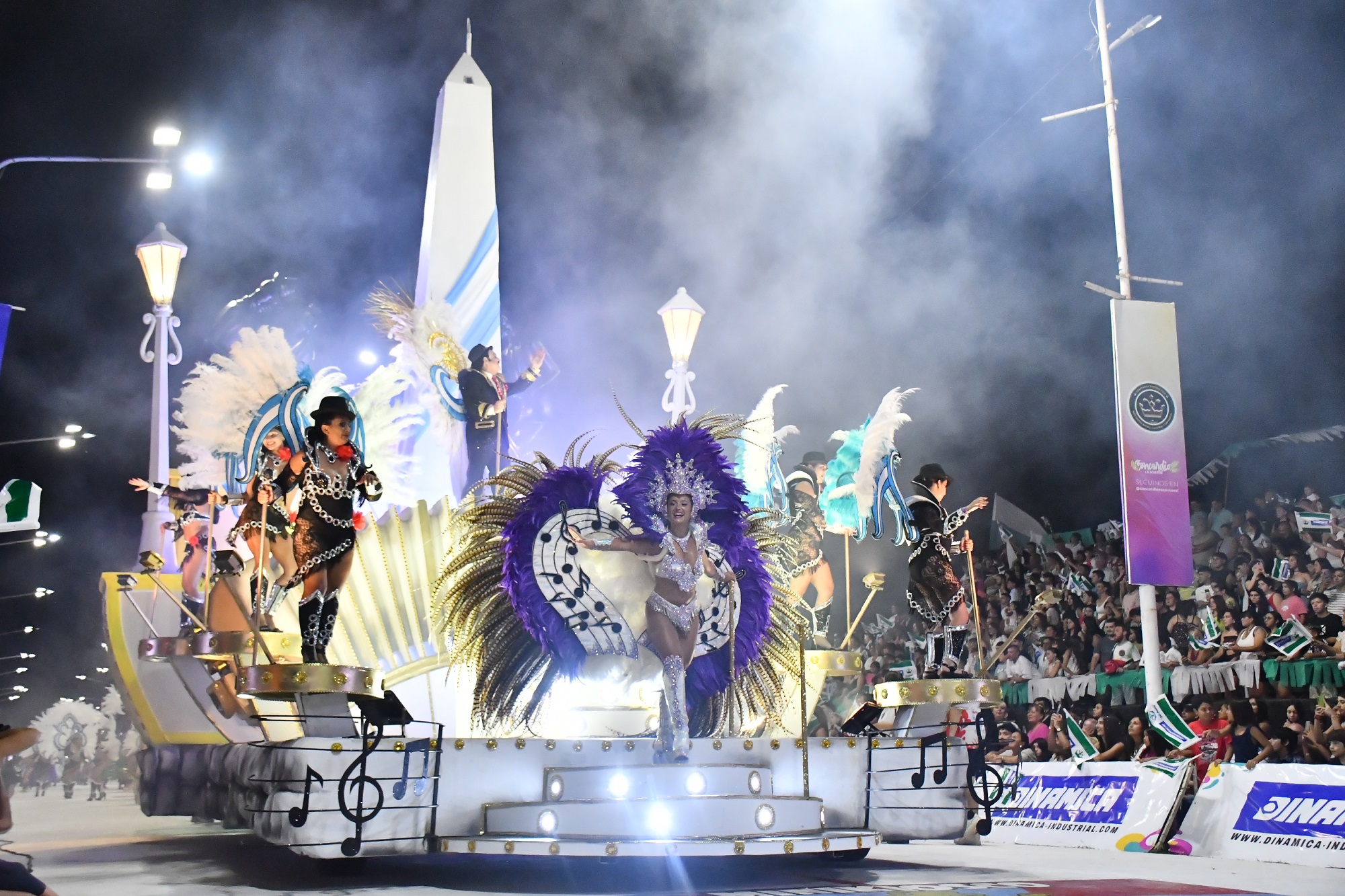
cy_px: 448
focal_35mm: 39
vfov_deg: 34.2
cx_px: 672
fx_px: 1457
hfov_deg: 49.6
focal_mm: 26
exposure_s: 1/800
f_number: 3.8
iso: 5000
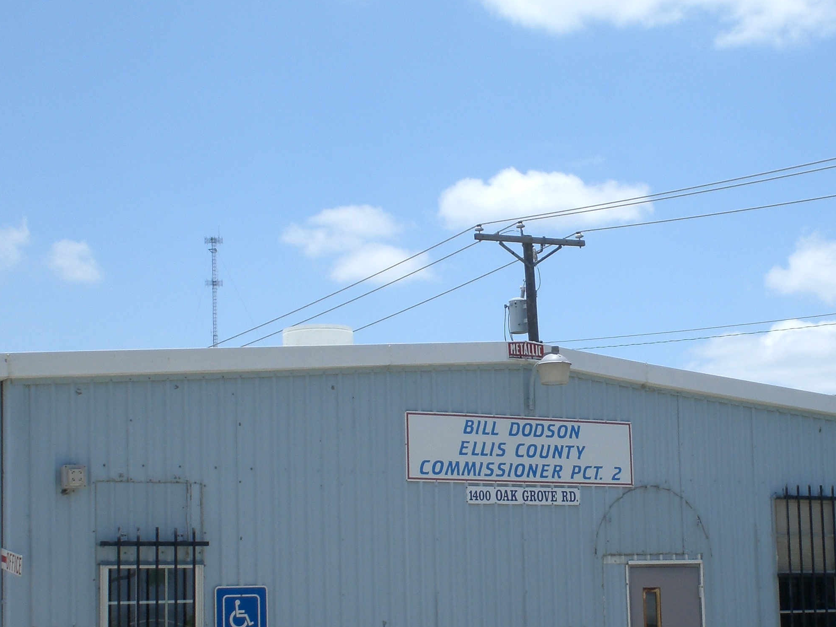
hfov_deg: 24.5
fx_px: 1908
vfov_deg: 18.6
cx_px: 589
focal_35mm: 79
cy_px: 440
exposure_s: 1/400
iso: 50
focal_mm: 8.44
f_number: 5.1
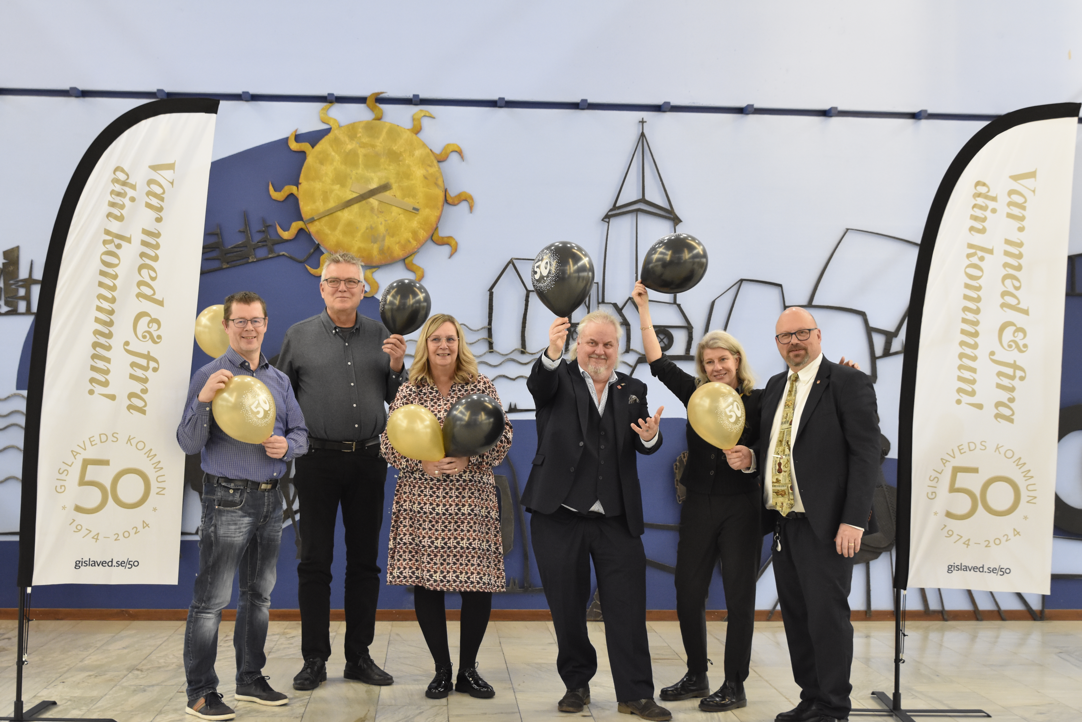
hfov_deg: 38.9
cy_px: 361
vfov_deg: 26.5
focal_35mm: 51
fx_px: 1533
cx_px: 541
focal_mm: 34
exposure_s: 1/60
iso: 2200
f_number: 4
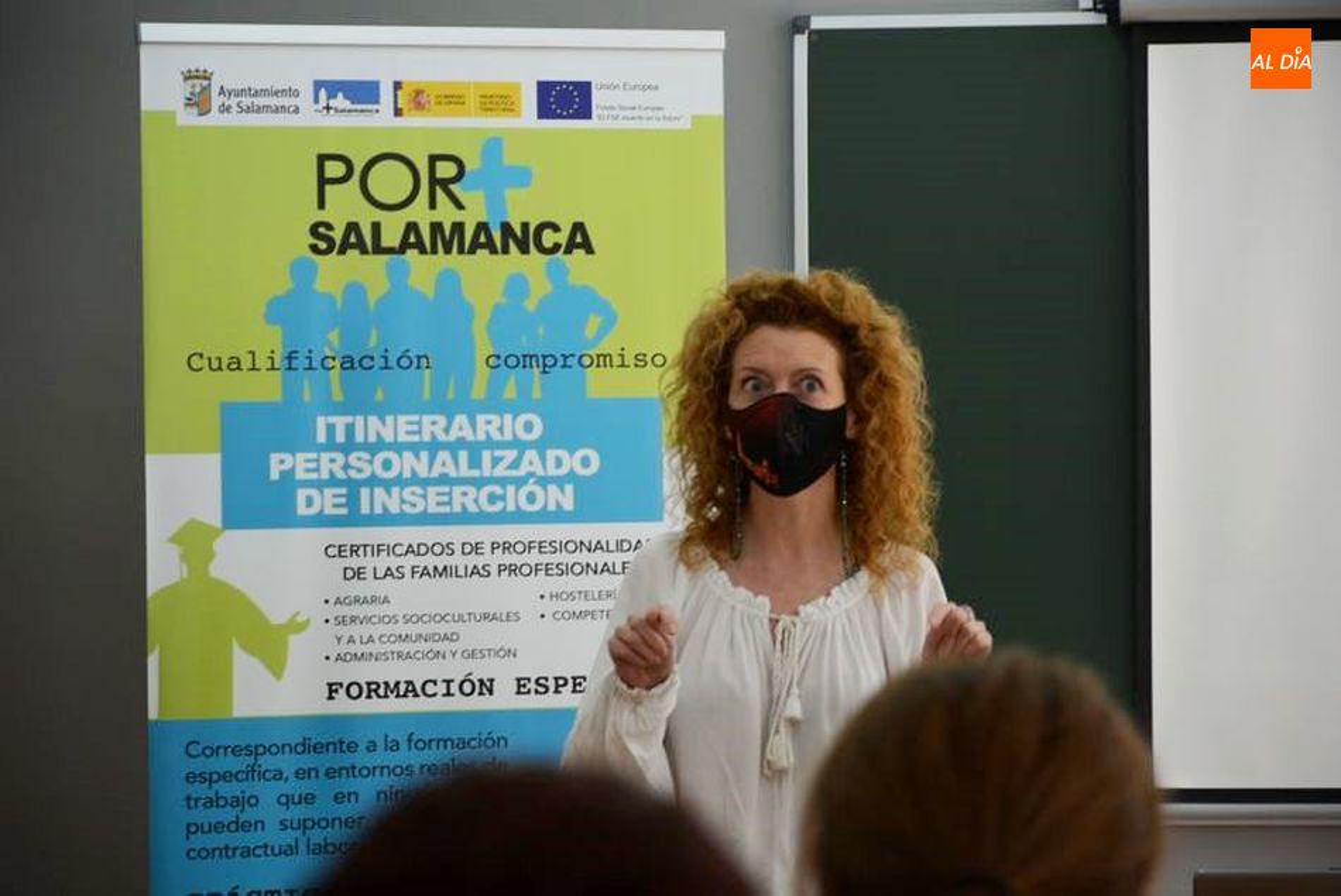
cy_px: 448
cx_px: 670
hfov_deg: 13.0
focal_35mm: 158
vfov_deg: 8.7
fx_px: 5871
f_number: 5.6
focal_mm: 105
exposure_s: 1/90
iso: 450
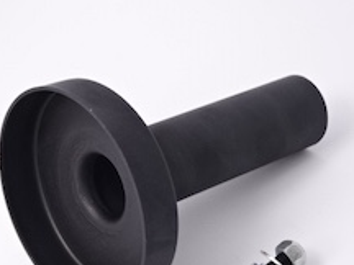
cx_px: 188
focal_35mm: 111
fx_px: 1135
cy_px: 188
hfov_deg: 17.7
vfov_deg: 13.3
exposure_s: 1/60
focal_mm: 10.23
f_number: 4.5
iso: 100
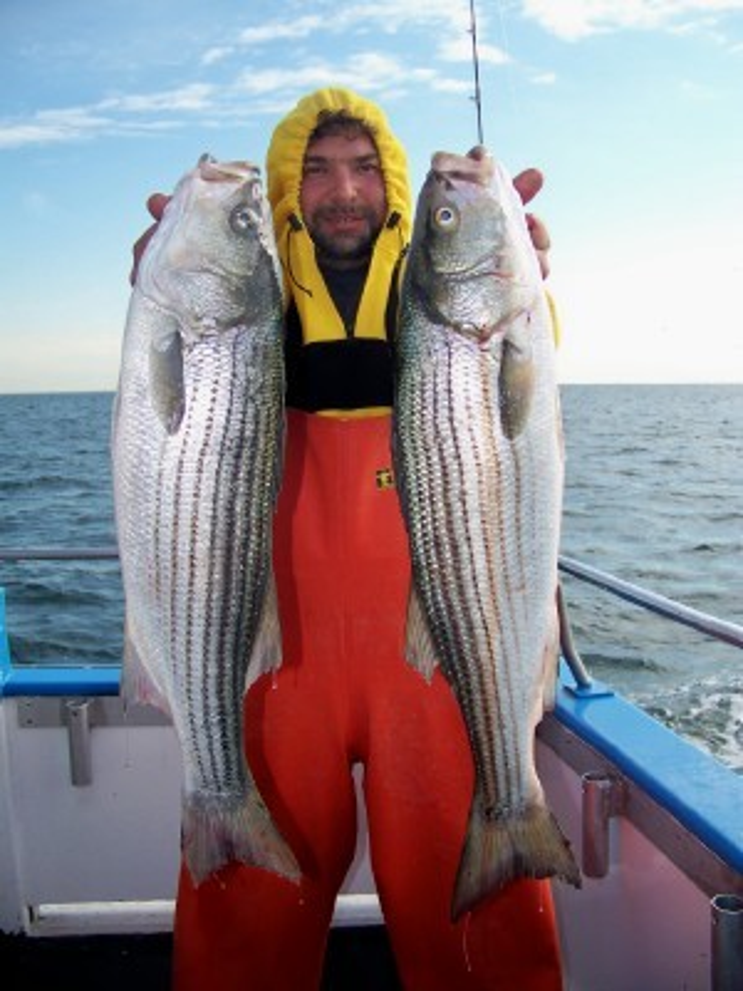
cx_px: 372
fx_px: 1030
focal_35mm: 36
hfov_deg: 39.7
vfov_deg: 51.4
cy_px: 496
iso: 64
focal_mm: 5.85
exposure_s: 1/500
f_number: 2.8
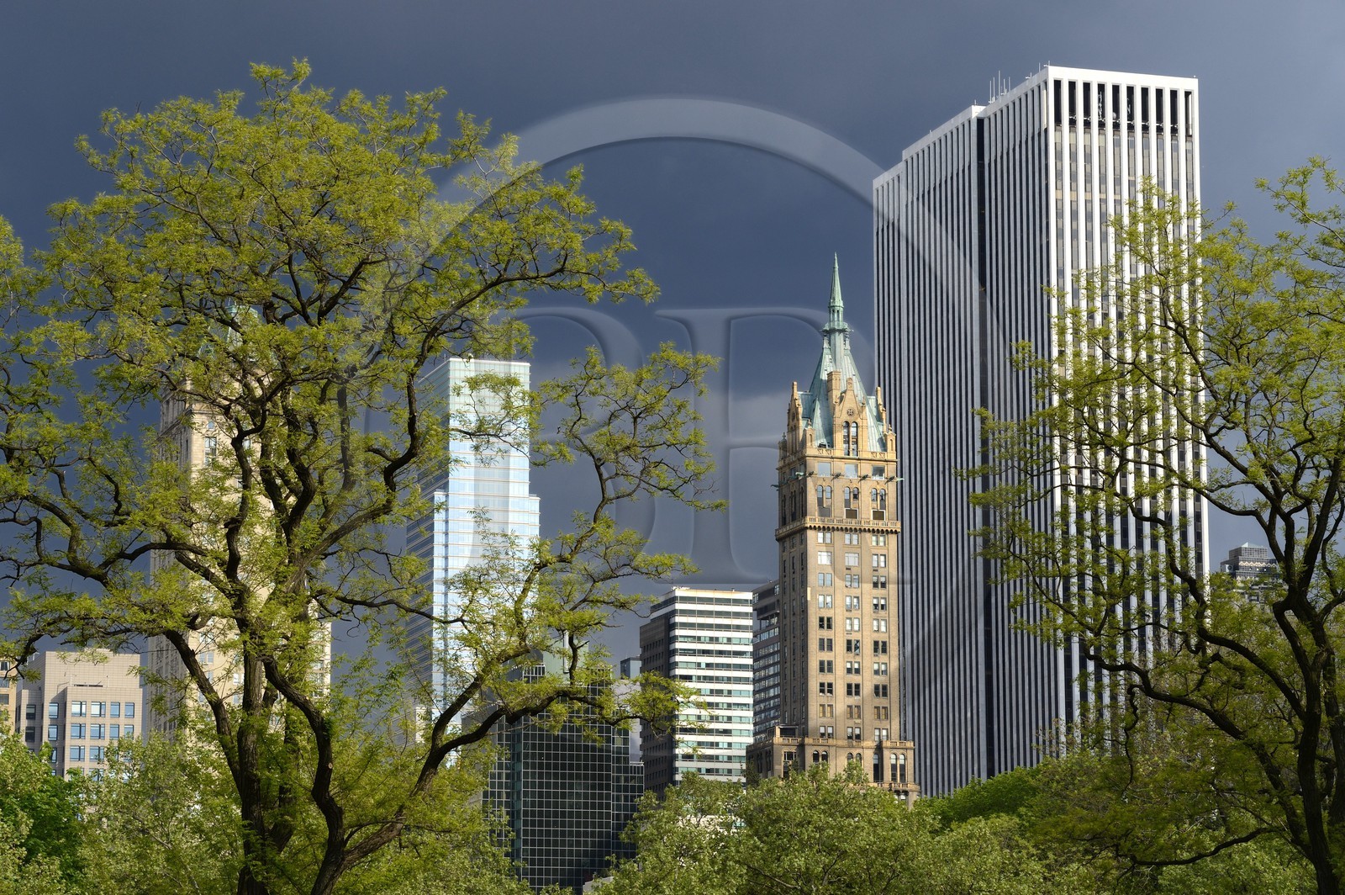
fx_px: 3920
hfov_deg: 19.5
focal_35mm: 105
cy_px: 448
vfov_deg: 13.0
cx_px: 672
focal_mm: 105
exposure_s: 1/320
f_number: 11
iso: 400
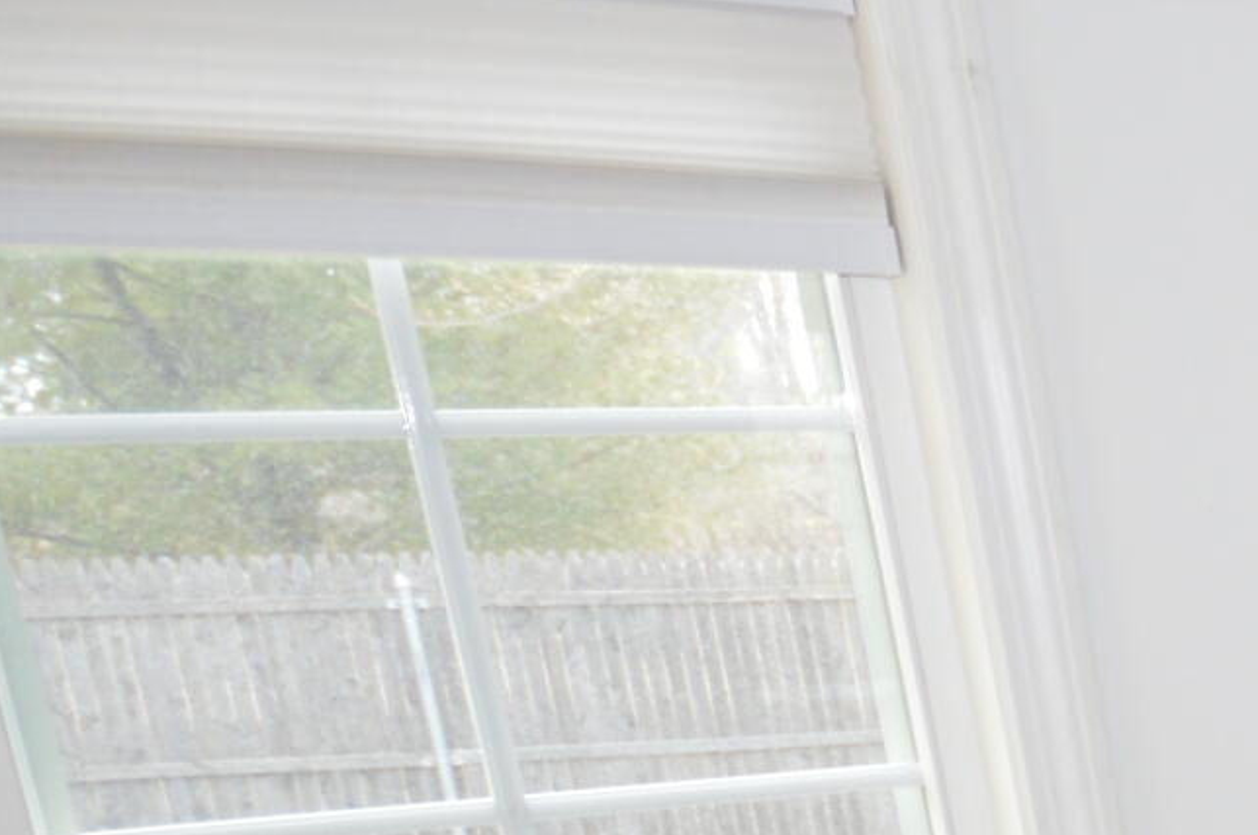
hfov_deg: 17.7
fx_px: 2443
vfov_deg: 17.9
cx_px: 2645
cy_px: 1132
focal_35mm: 70
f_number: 5
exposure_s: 1/100
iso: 400
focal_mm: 10
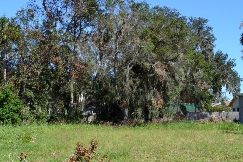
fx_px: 513
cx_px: 78
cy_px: 115
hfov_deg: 26.5
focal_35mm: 76
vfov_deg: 17.9
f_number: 7.1
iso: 100
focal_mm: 32
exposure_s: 1/200
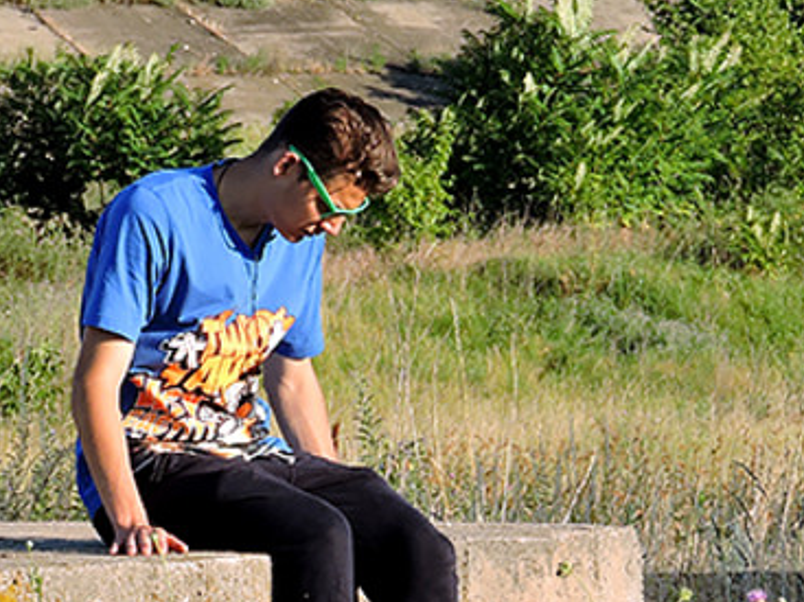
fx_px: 7337
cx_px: 486
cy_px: 306
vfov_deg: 4.7
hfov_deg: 6.3
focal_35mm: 316
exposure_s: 1/320
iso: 100
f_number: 4.4
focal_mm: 25.9
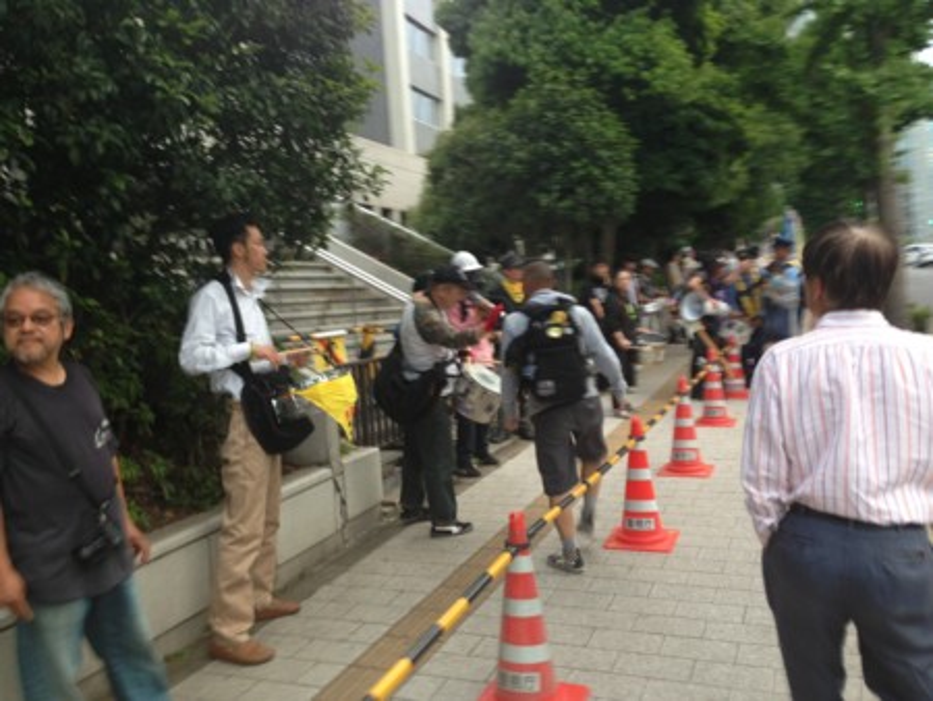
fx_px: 890
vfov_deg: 43.0
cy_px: 350
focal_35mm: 33
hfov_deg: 55.3
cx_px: 466
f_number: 2.4
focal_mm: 4.13
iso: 64
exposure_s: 1/40
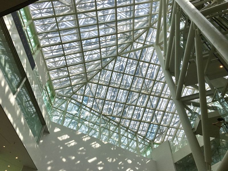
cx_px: 114
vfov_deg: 48.2
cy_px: 86
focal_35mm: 29
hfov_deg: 61.7
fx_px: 191
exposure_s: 1/801
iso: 25
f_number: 2.2
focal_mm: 4.15
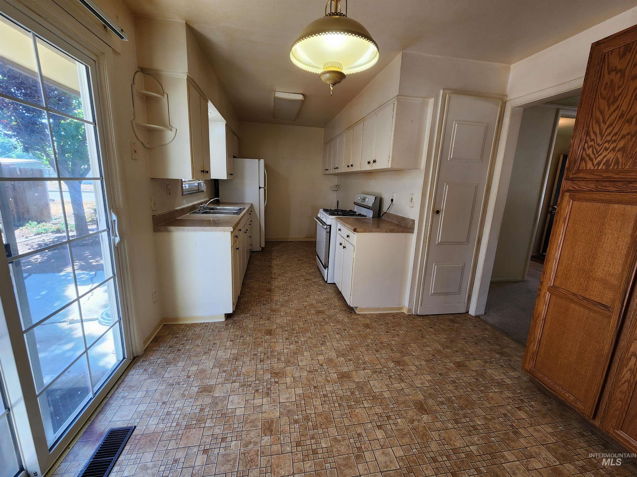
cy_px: 238
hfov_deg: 106.2
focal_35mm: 13
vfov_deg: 89.9
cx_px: 318
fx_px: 239
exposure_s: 1/60
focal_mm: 2.2
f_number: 2.2
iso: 80
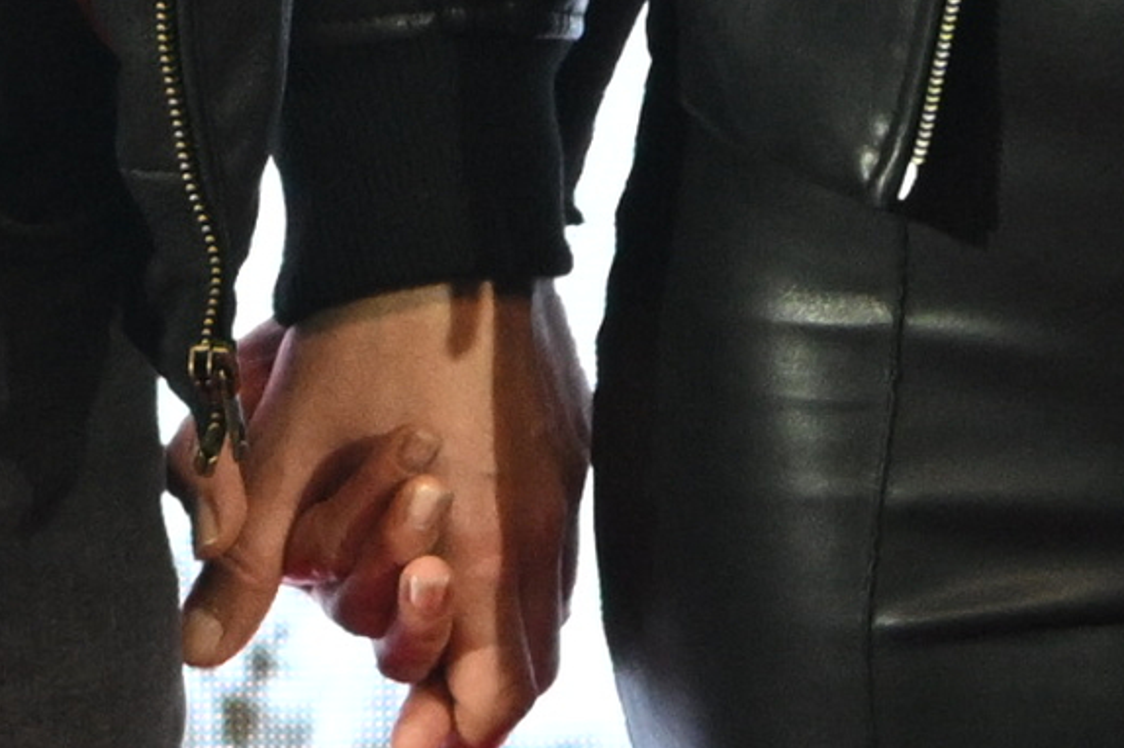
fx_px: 13511
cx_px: 260
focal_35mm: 433
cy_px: -1128
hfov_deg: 4.8
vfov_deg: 3.1
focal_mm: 46
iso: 1600
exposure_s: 1/250
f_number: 4
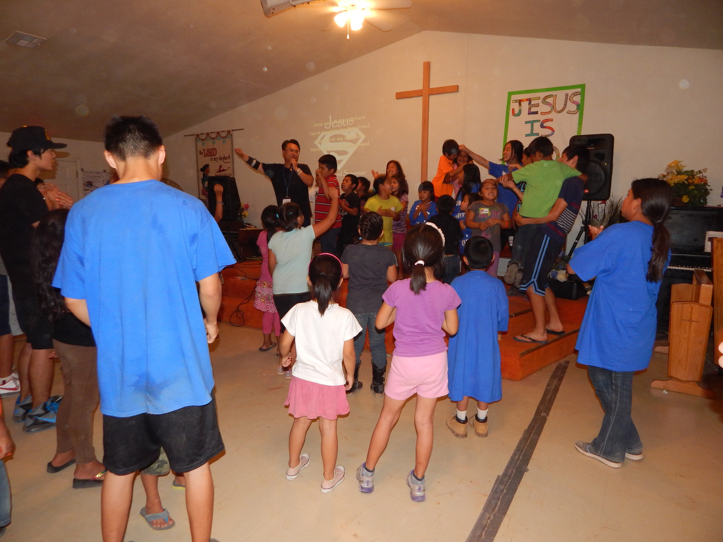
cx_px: 362
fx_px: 459
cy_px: 271
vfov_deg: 61.1
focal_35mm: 22
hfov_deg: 76.4
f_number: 3
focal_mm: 4
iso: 200
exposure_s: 1/30
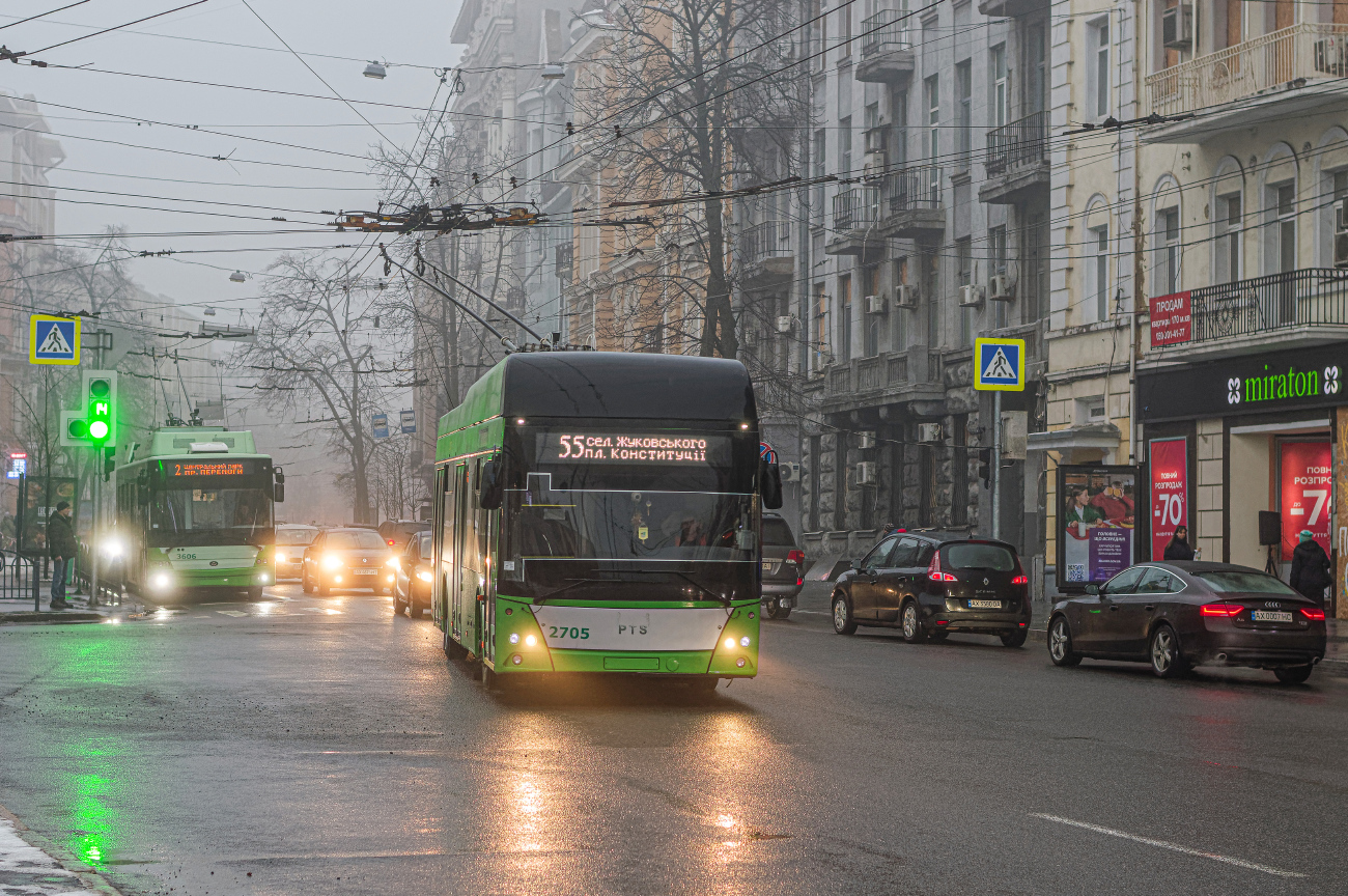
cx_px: 674
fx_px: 2805
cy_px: 448
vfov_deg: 18.1
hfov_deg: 27.0
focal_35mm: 75
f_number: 3.5
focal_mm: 50
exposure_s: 1/160
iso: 400
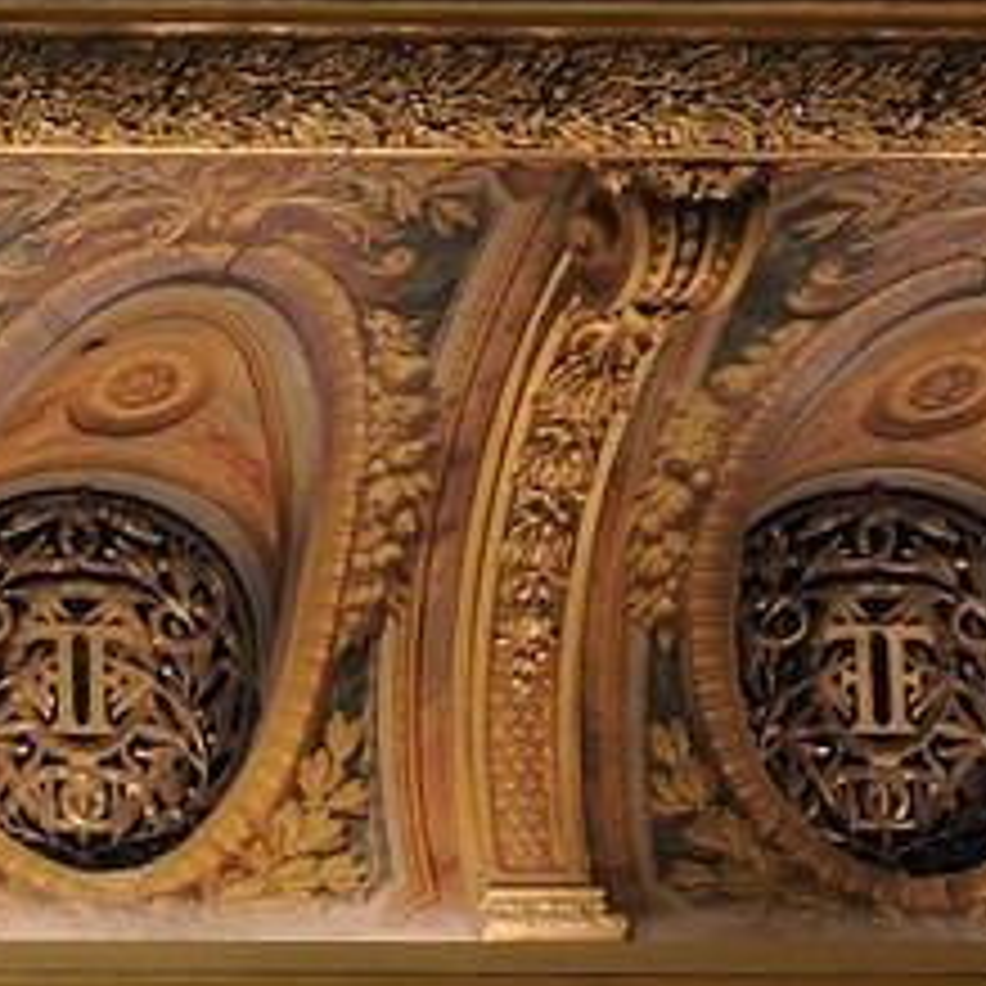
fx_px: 5801
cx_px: -2296
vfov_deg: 8.9
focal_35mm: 180
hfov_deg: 7.9
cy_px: 2283
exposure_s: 1/1.25
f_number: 6.3
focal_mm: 29
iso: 200
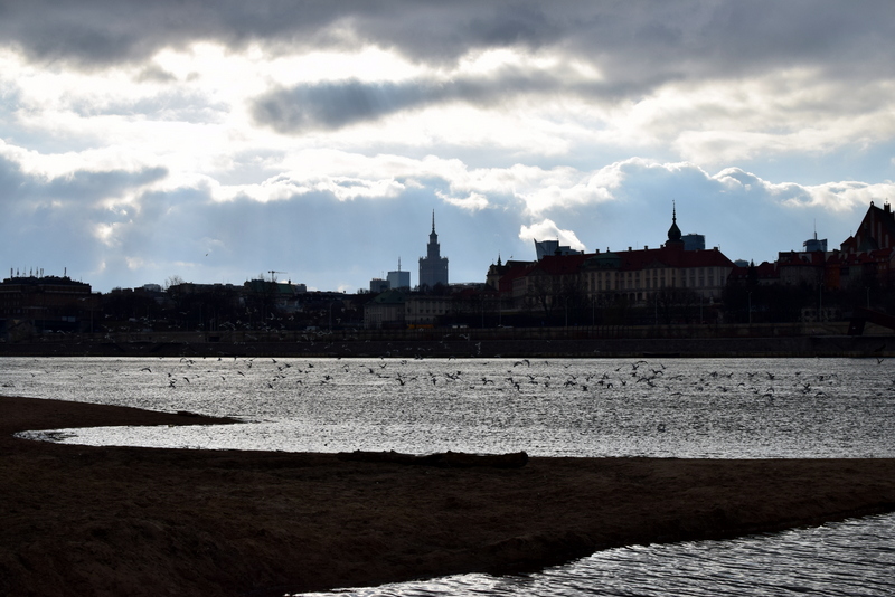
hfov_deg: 37.8
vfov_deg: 25.8
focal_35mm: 52
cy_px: 298
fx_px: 1306
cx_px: 448
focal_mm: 35
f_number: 11
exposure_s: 1/640
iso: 200
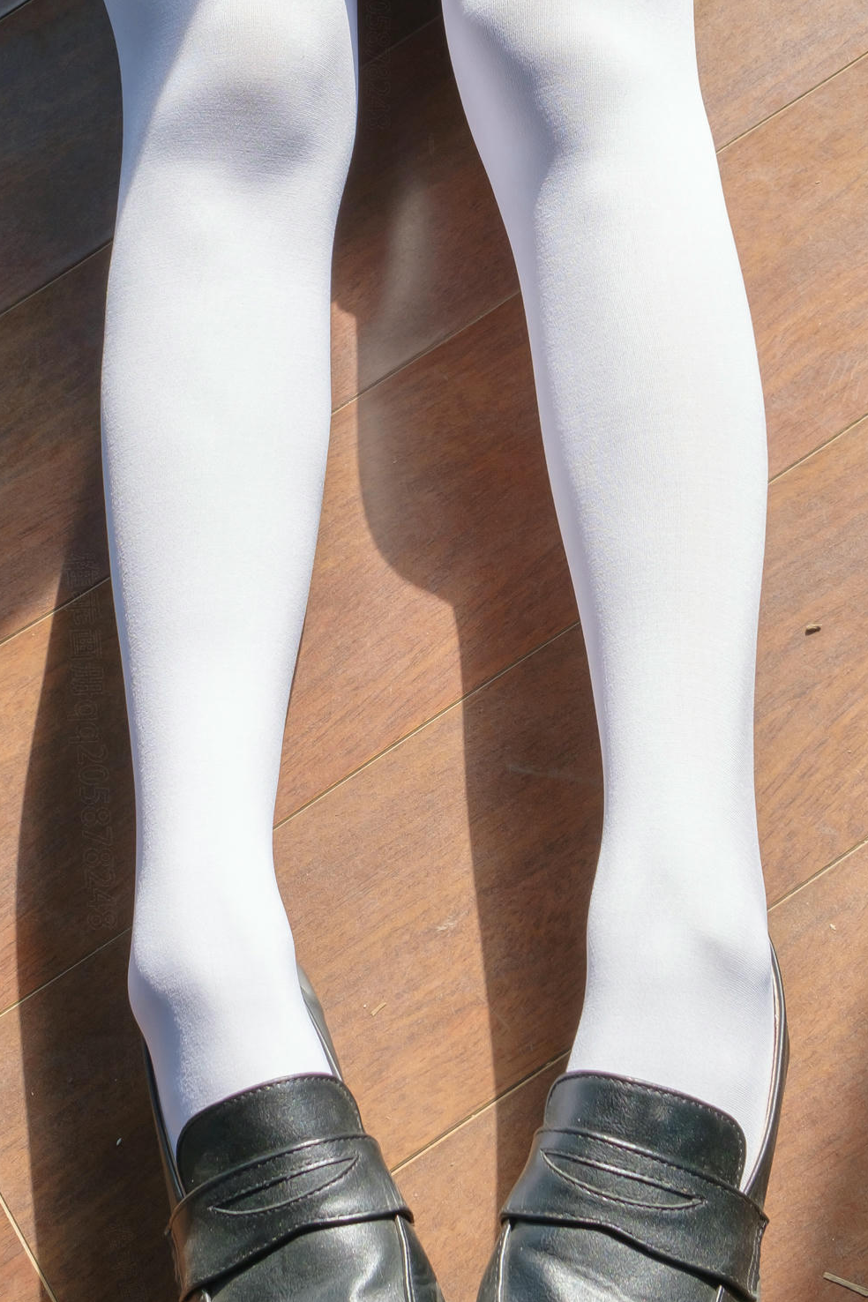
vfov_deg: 27.1
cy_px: 365
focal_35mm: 74
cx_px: 378
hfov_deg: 18.4
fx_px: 2676
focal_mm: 23
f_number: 6.4
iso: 160
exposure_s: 1/160
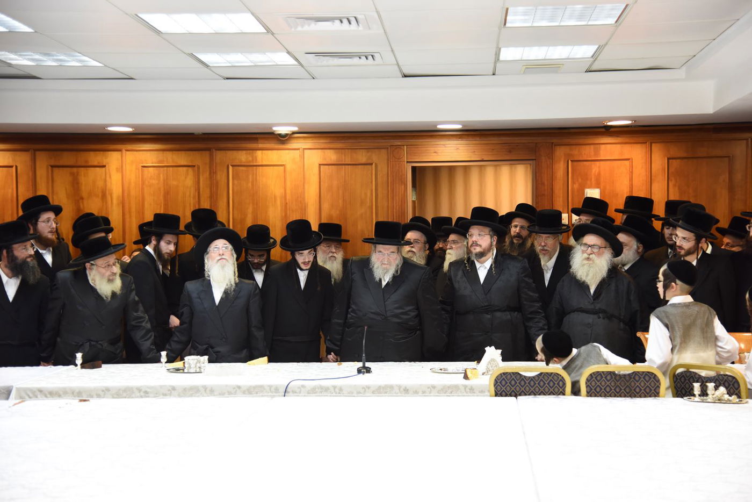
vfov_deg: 23.4
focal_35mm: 58
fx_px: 1212
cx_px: 376
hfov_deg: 34.5
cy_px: 251
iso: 1600
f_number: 4
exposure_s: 1/100
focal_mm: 58
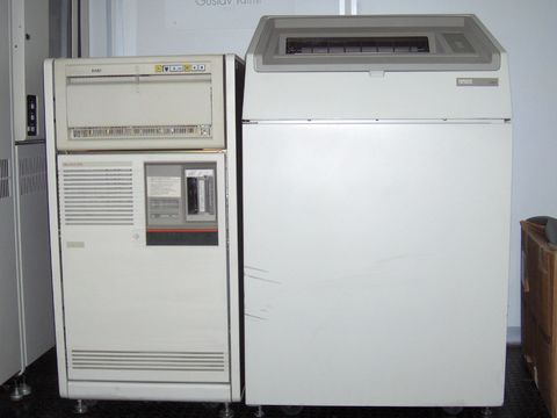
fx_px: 708
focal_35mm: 44
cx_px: 278
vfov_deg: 32.9
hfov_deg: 42.9
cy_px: 209
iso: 100
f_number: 2.9
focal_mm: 9
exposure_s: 1/60
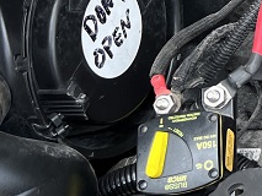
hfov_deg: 14.5
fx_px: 886
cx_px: 492
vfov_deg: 11.9
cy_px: -129
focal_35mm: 117
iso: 50
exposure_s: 1/513
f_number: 1.5
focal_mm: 5.7
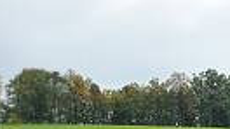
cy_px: 250
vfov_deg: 11.4
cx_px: 439
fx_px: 591
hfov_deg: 17.1
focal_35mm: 97
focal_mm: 24
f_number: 11
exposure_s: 1/160
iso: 800
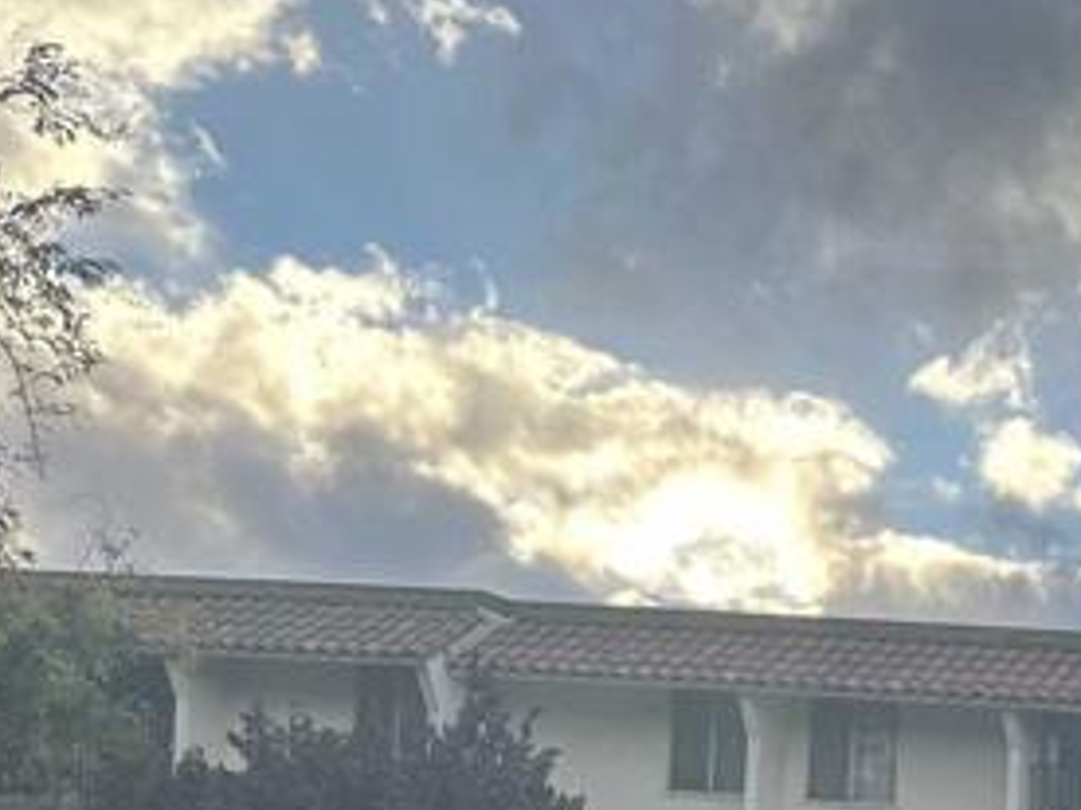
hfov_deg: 18.3
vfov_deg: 15.0
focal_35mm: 89
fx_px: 2779
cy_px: 1338
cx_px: 1825
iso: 80
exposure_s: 1/1473
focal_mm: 6.86
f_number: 1.78
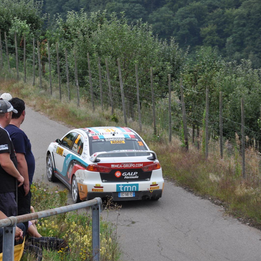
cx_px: 98
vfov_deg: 11.3
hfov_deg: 11.3
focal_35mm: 154
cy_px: 130
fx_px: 1314
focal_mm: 80
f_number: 5.6
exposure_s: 1/500
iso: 200
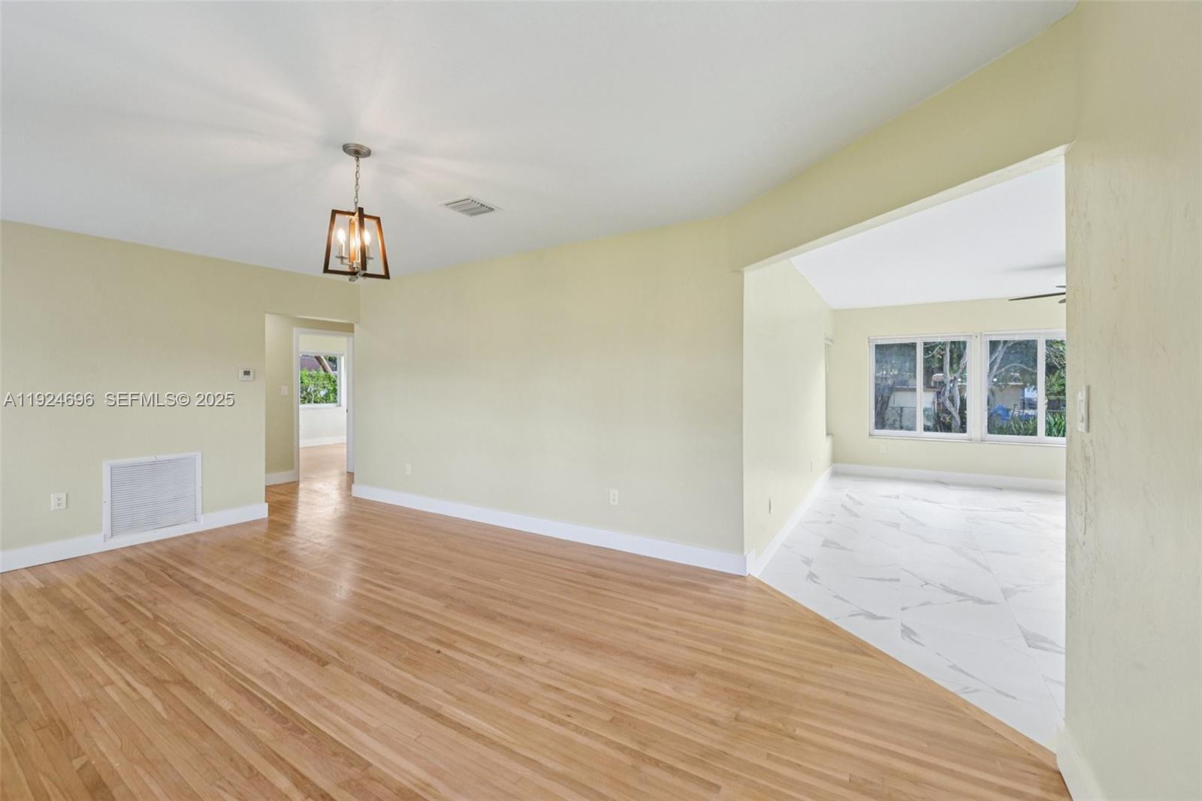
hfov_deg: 104.3
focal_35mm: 14
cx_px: 601
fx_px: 467
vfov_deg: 81.2
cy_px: 400
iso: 200
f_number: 9
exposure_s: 1/20
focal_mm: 14
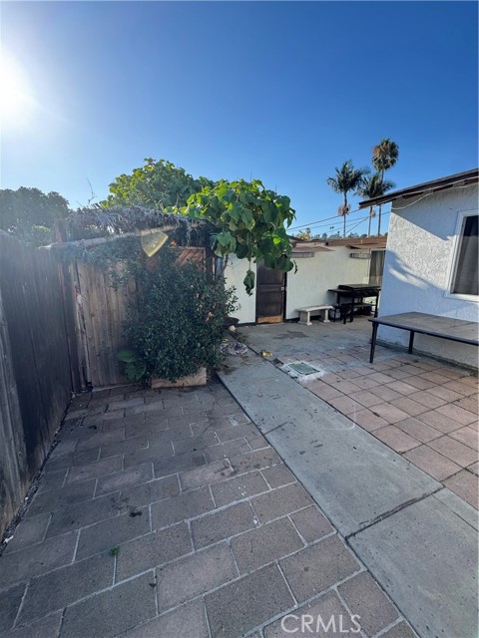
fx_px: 258
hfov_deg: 85.7
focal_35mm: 14
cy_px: 319
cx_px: 240
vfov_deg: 102.1
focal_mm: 2.22
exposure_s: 1/485
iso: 40
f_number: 2.2
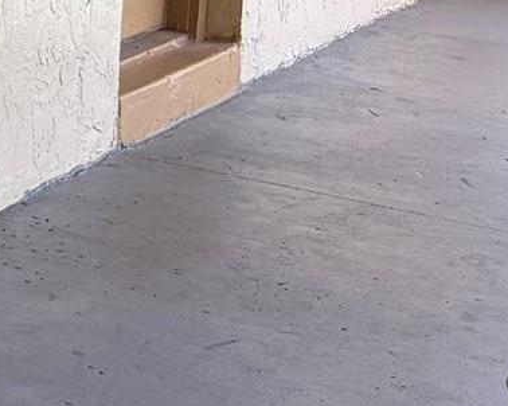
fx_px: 1908
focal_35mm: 127
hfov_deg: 11.4
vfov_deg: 11.7
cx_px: -855
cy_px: -161
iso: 80
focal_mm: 6.76
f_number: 1.78
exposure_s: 1/121
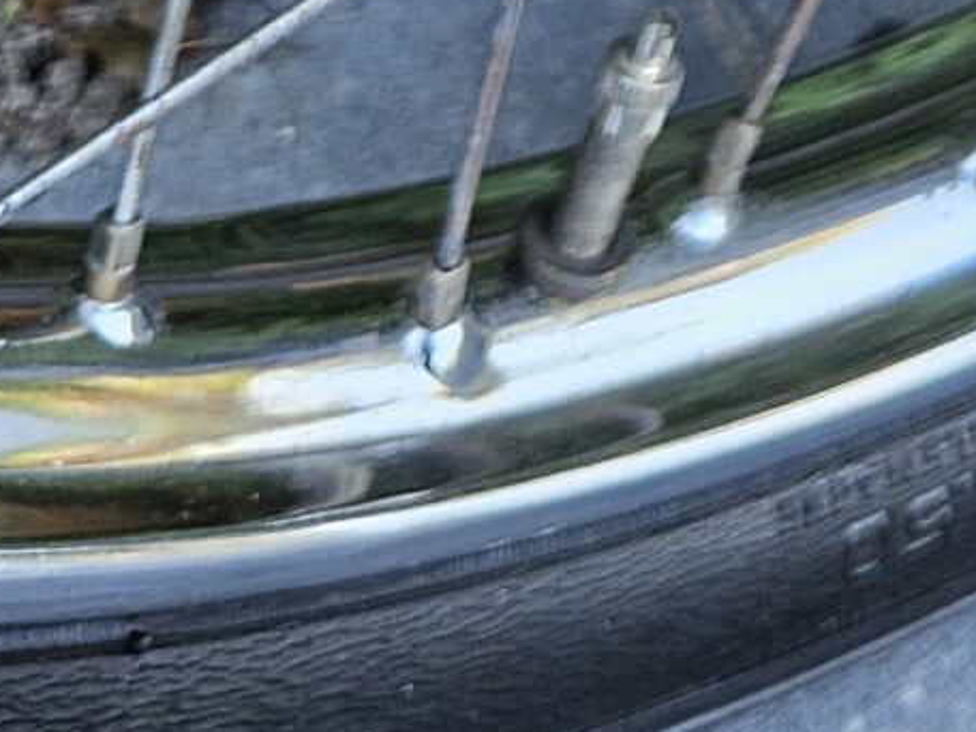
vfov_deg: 9.9
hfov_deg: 14.2
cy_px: -1124
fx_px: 3637
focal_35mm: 129
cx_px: 1509
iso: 100
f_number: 1.8
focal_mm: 5.4
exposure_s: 1/100
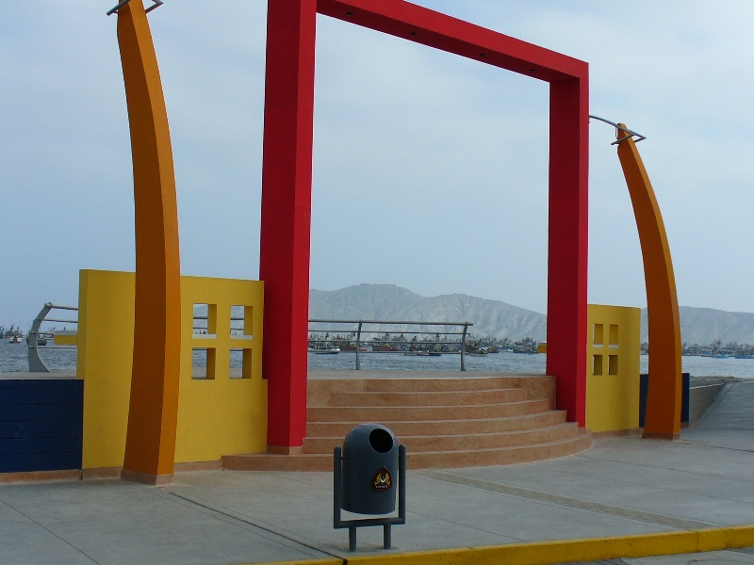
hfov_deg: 36.8
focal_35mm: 52
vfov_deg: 28.0
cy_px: 282
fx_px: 1133
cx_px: 377
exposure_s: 1/500
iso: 80
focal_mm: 7
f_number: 5.8
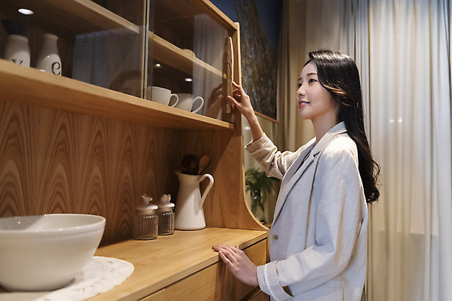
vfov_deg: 43.6
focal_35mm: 30
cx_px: 226
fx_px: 377
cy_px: 150
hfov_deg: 61.9
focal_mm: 30
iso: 800
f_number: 2.8
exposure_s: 1/100
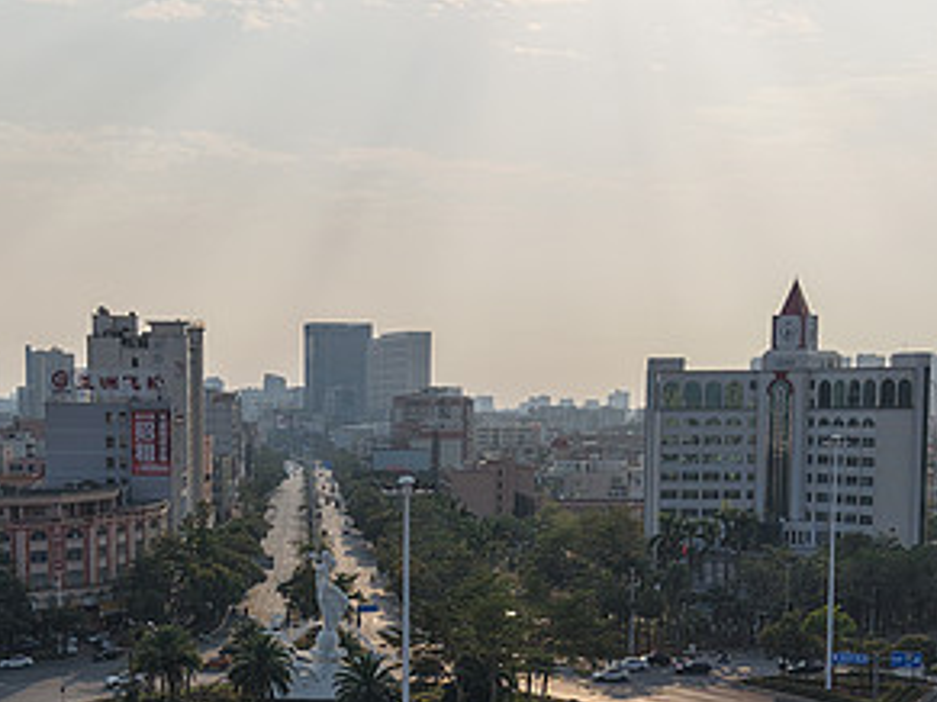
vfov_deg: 22.0
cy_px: 551
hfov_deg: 29.2
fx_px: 1786
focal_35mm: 66
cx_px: 309
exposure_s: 1/8000
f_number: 1.8
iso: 210
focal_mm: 8.67
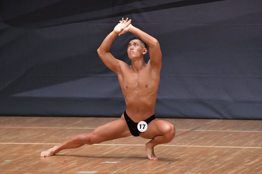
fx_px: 2728
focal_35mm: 375
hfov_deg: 5.5
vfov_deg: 3.7
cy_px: 87
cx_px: 131
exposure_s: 1/400
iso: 6400
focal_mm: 250
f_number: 5.6
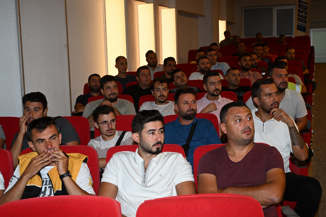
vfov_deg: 28.7
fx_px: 426
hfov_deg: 41.9
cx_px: 163
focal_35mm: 47
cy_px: 108
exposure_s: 1/60
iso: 640
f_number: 6.3
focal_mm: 47
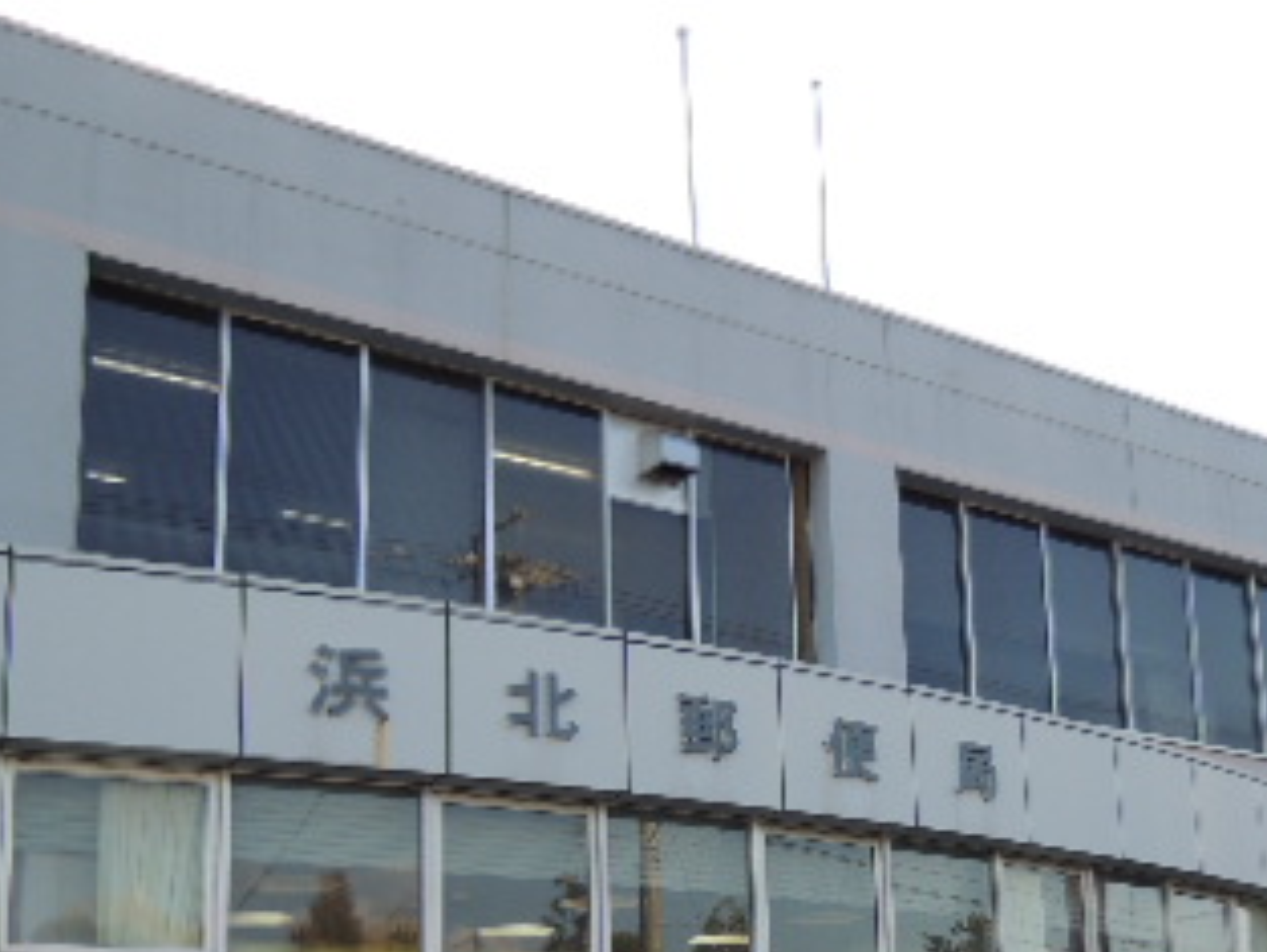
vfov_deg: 28.6
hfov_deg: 38.3
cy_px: 843
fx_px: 1794
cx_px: 874
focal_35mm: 49
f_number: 2.2
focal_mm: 4.3
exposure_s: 1/1000
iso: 100
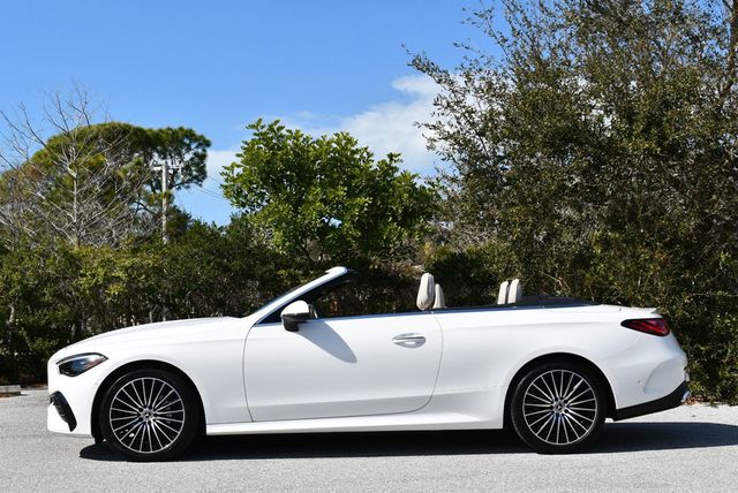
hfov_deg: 35.6
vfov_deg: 24.2
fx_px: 1149
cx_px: 369
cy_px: 246
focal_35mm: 56
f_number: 9
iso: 100
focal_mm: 28
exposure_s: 1/320
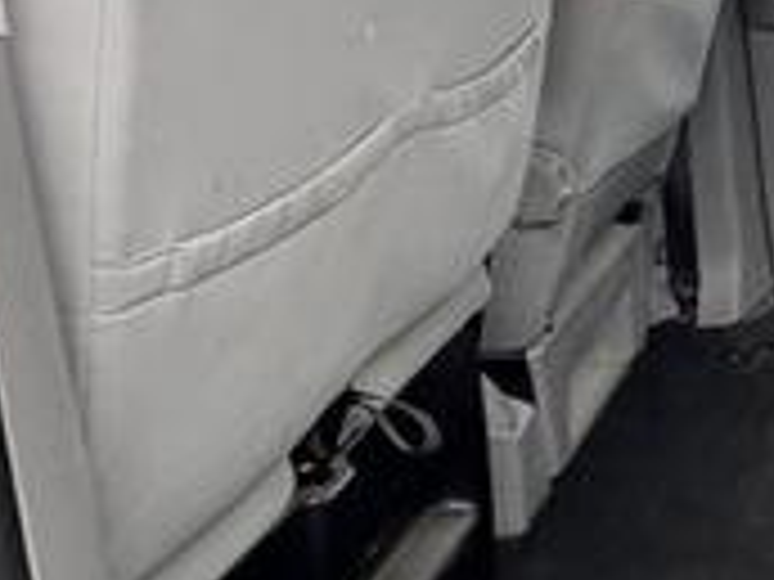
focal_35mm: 73
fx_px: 1632
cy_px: 157
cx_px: 1170
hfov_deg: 22.0
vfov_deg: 20.0
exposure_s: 1/109
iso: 125
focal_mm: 2.22
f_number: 2.2
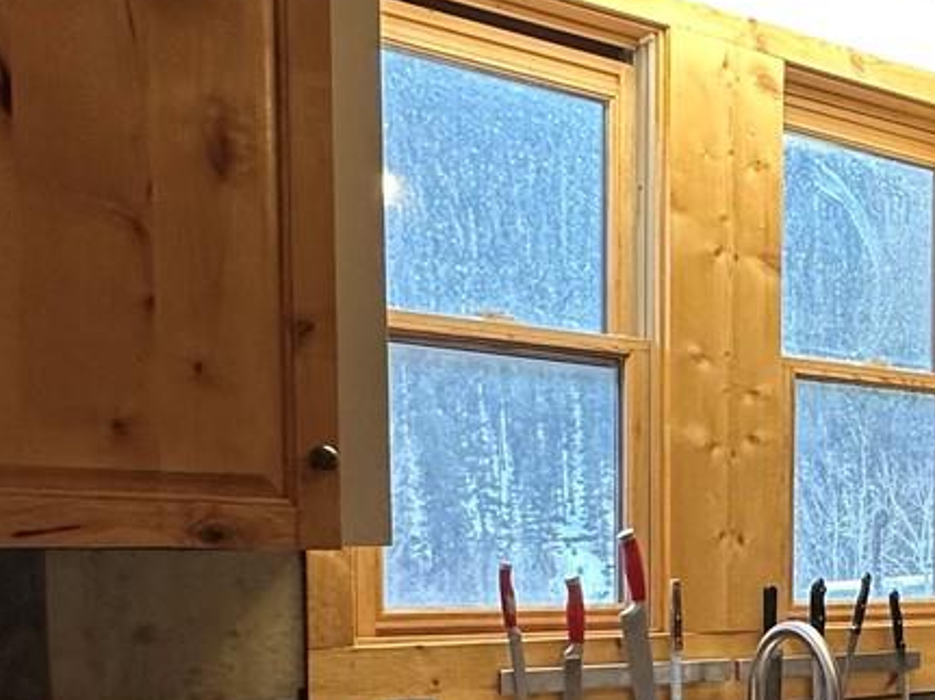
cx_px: 896
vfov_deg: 26.9
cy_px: 644
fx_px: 1404
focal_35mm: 52
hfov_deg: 34.1
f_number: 2.2
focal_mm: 2.22
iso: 200
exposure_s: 1/60
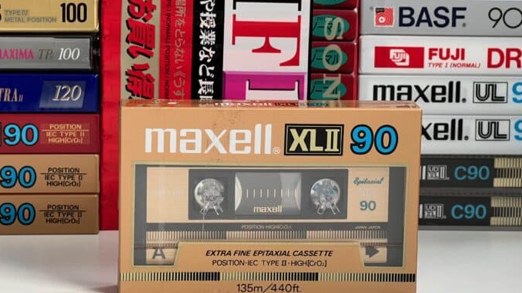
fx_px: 1370
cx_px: 254
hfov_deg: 21.6
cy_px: 106
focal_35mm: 99
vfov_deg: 12.2
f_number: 2.8
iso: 200
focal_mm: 9
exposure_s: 1/60
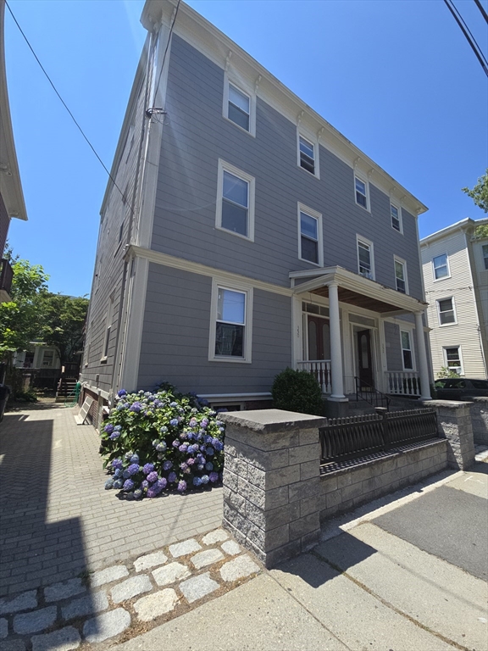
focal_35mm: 13
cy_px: 326
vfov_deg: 106.2
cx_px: 244
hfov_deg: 89.9
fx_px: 244
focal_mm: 2.2
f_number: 2.2
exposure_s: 1/1580
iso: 50
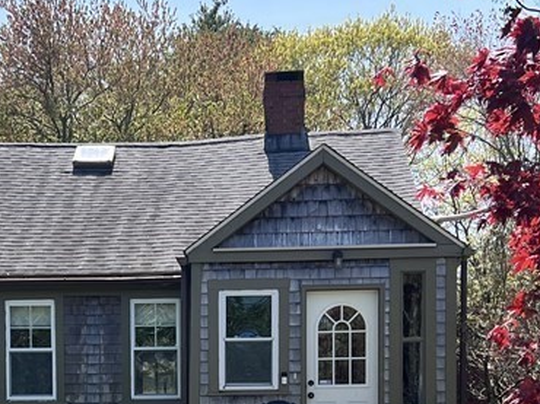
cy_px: 443
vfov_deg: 19.6
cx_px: 175
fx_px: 1122
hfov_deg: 26.9
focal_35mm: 72
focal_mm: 5.7
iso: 50
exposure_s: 1/4630
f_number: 1.5
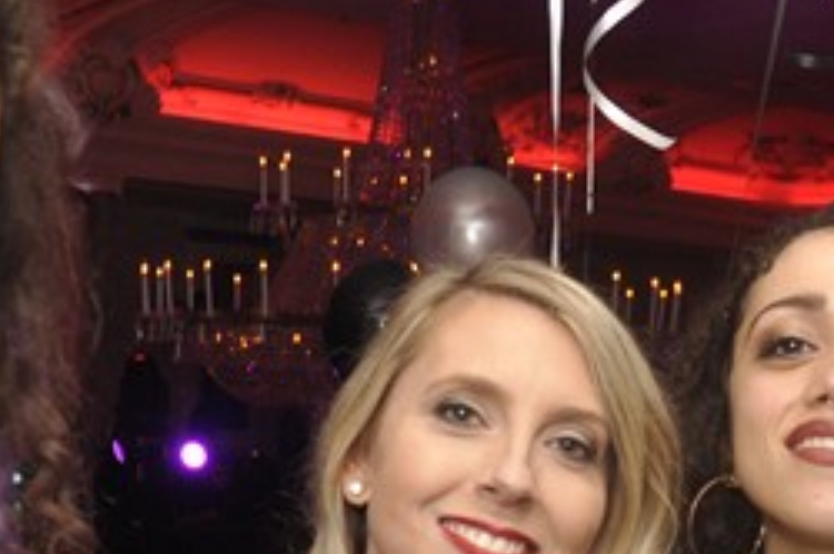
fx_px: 2499
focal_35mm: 108
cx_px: 694
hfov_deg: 18.7
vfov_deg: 12.3
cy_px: 691
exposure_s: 1/60
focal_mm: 18
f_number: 5
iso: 400
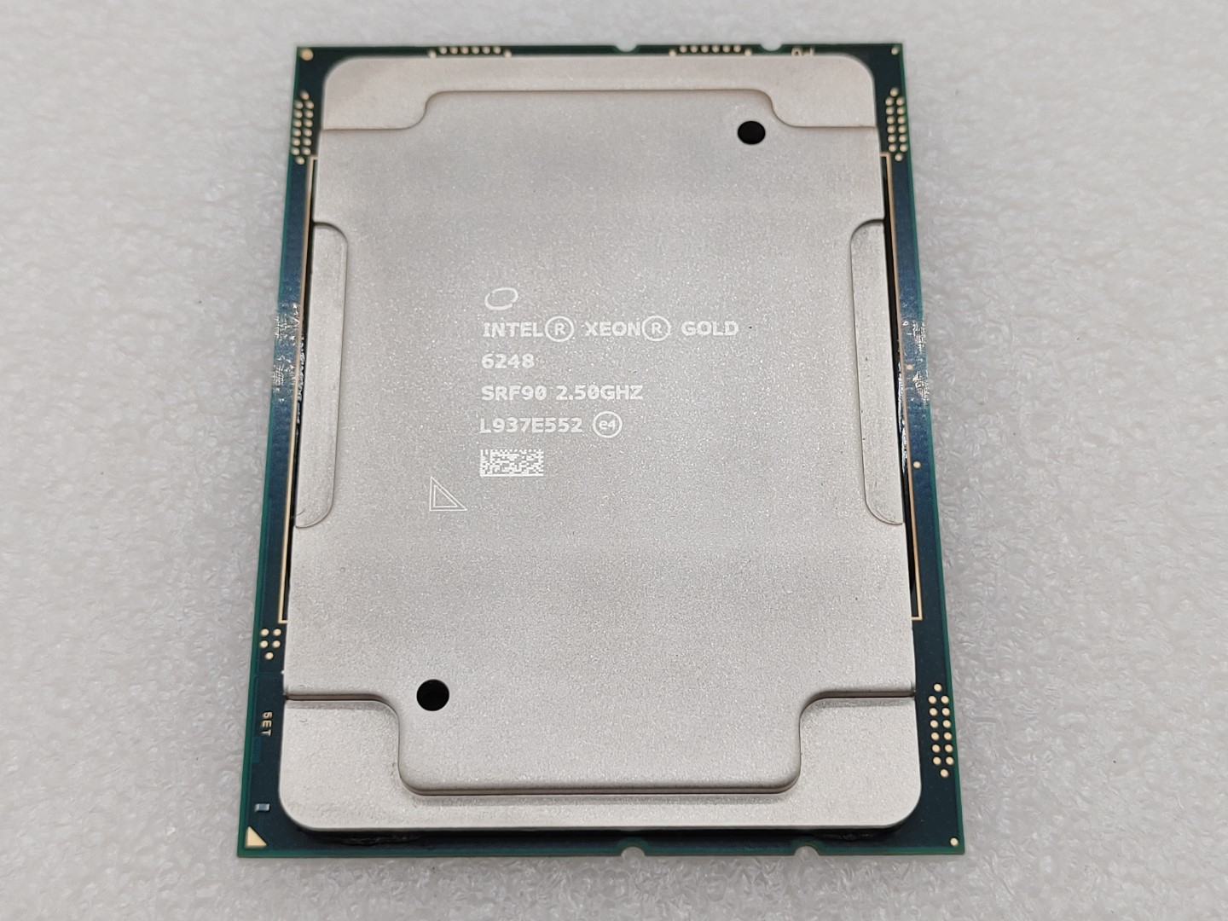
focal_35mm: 52
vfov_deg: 28.0
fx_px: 1845
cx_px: 614
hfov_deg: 36.8
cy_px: 460
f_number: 1.8
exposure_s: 1/129
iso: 50
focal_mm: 4.36
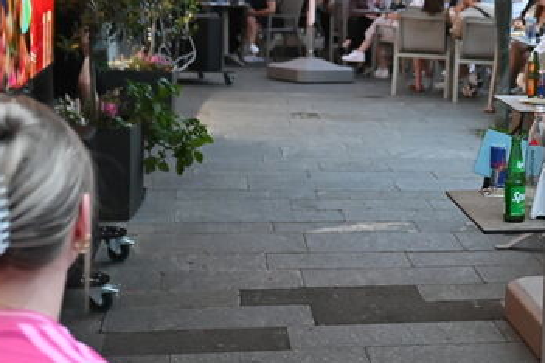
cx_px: 537
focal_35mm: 82
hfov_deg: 23.8
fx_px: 1241
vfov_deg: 16.6
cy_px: 221
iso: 2200
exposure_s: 1/125
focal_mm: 24
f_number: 2.8
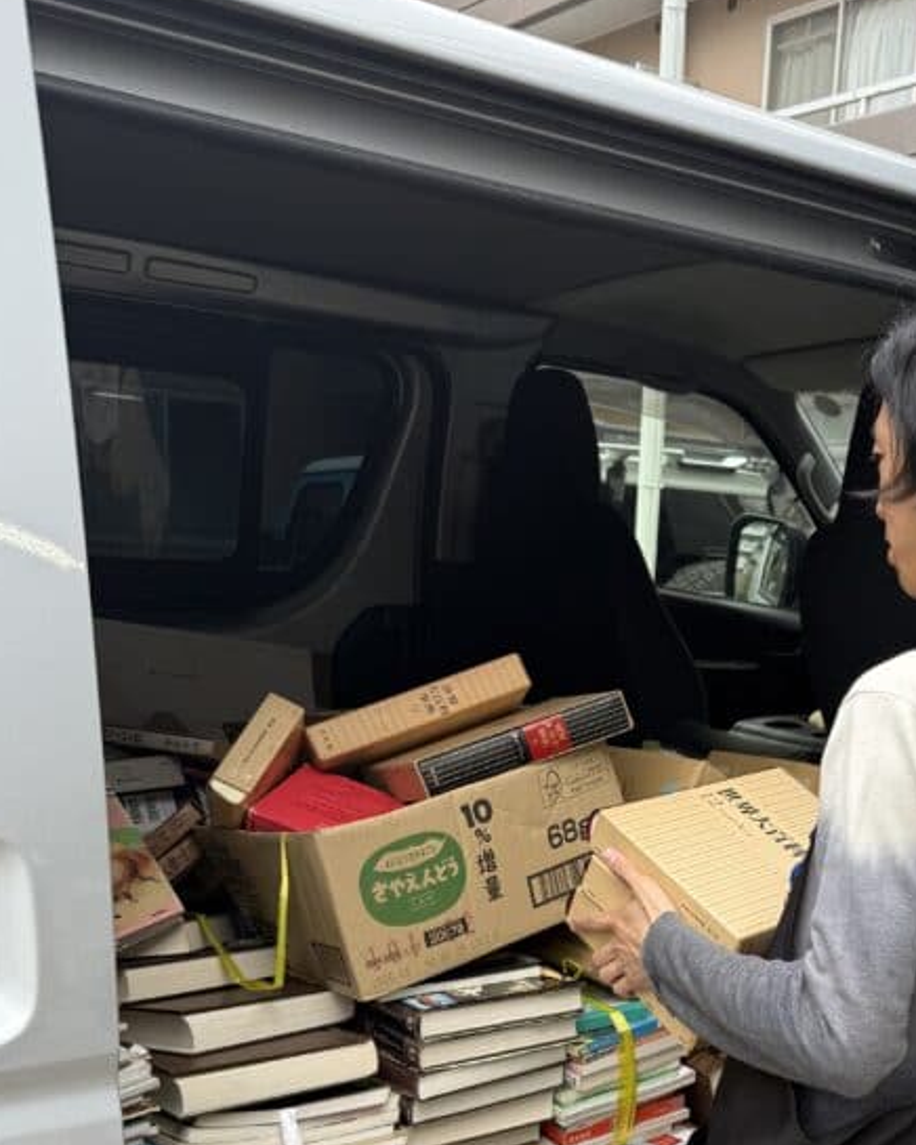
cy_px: 910
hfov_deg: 33.0
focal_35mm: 44
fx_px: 1491
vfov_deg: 40.4
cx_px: 761
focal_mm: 6.76
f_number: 1.78
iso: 80
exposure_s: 1/188
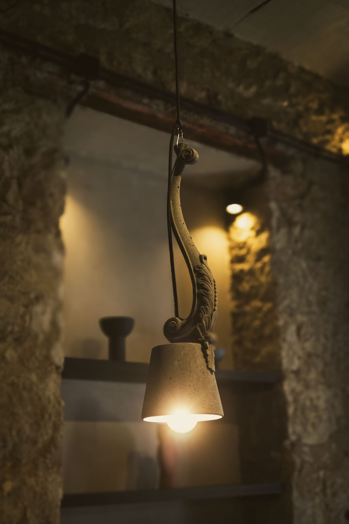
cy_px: 262
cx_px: 174
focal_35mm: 45
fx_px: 655
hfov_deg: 29.8
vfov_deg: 43.6
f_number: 4.5
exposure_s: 1/160
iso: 3200
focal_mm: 30
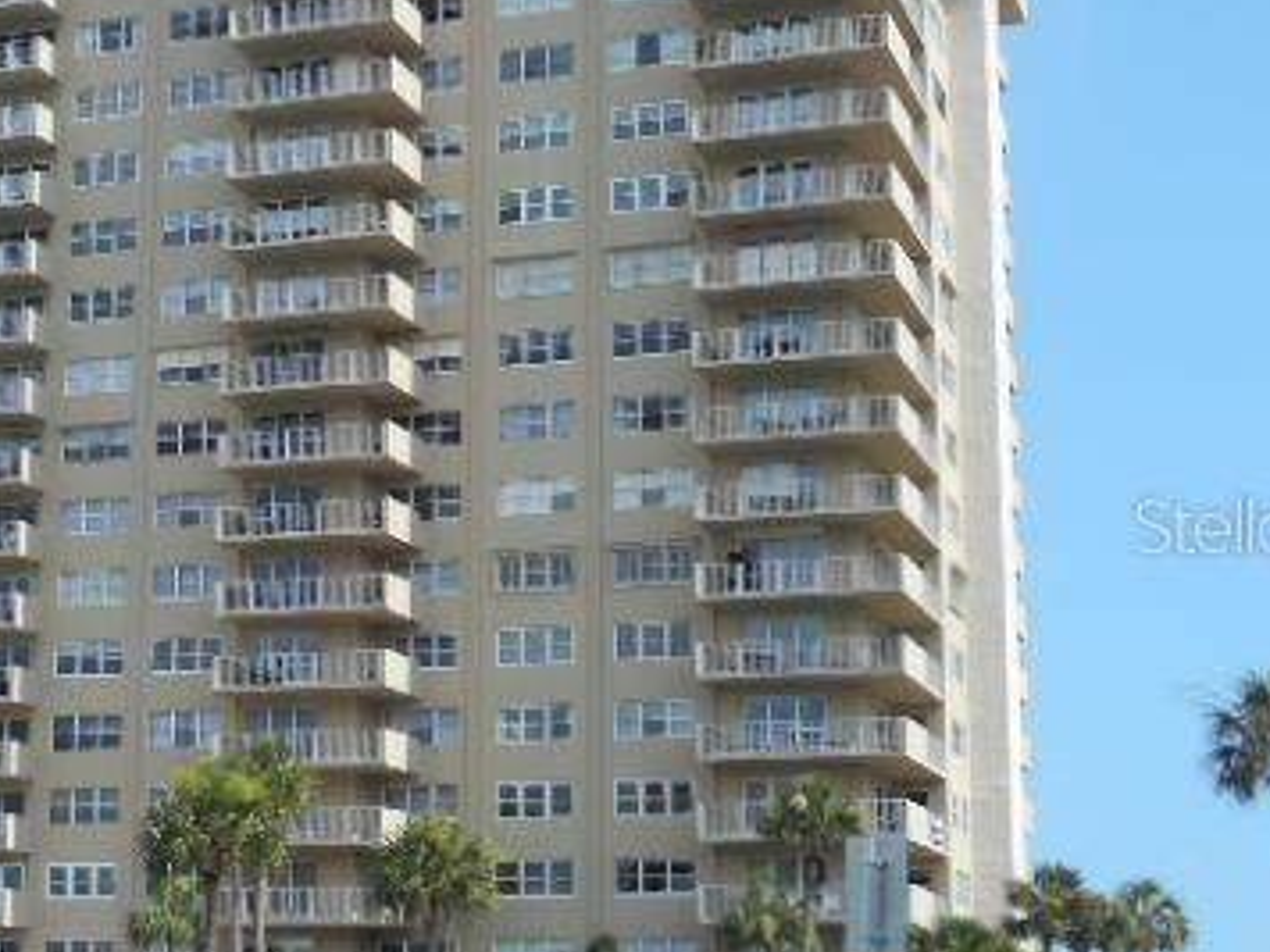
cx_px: 328
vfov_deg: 18.7
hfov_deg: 24.5
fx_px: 2898
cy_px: 524
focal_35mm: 79
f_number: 4.7
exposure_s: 1/400
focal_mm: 7.9
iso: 80
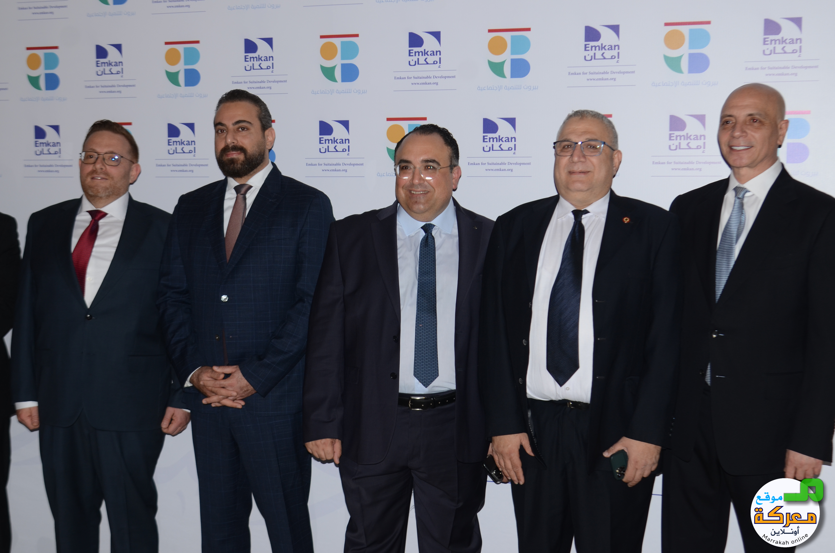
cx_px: 418
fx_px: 1319
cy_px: 276
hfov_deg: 35.1
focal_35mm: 57
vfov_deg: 23.7
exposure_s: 1/250
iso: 250
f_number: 4.5
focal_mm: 38
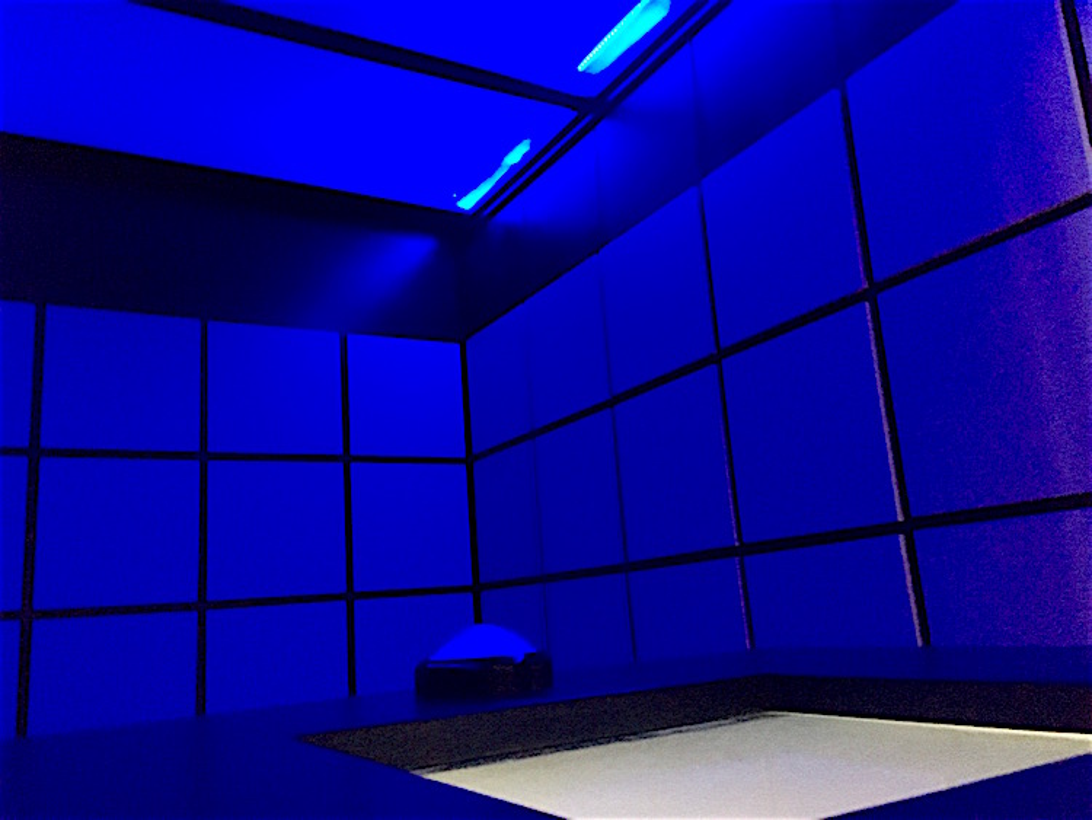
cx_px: 546
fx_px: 915
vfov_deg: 48.3
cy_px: 410
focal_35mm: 29
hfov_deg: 61.6
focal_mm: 4.15
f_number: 2.2
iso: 2000
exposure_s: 1/15
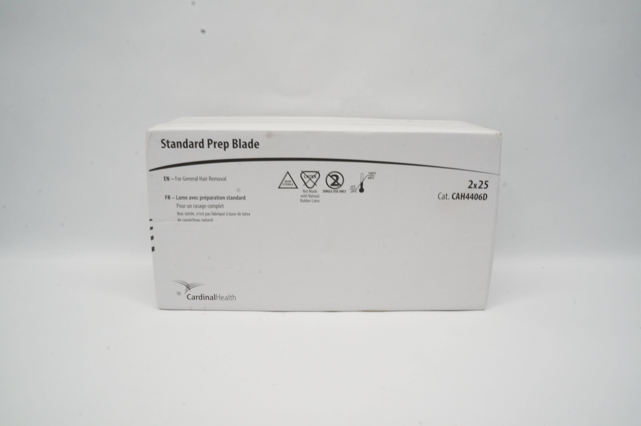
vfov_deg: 47.8
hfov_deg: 67.4
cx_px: 320
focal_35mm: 27
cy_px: 213
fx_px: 480
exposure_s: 1/8
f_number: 22
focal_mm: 18
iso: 800
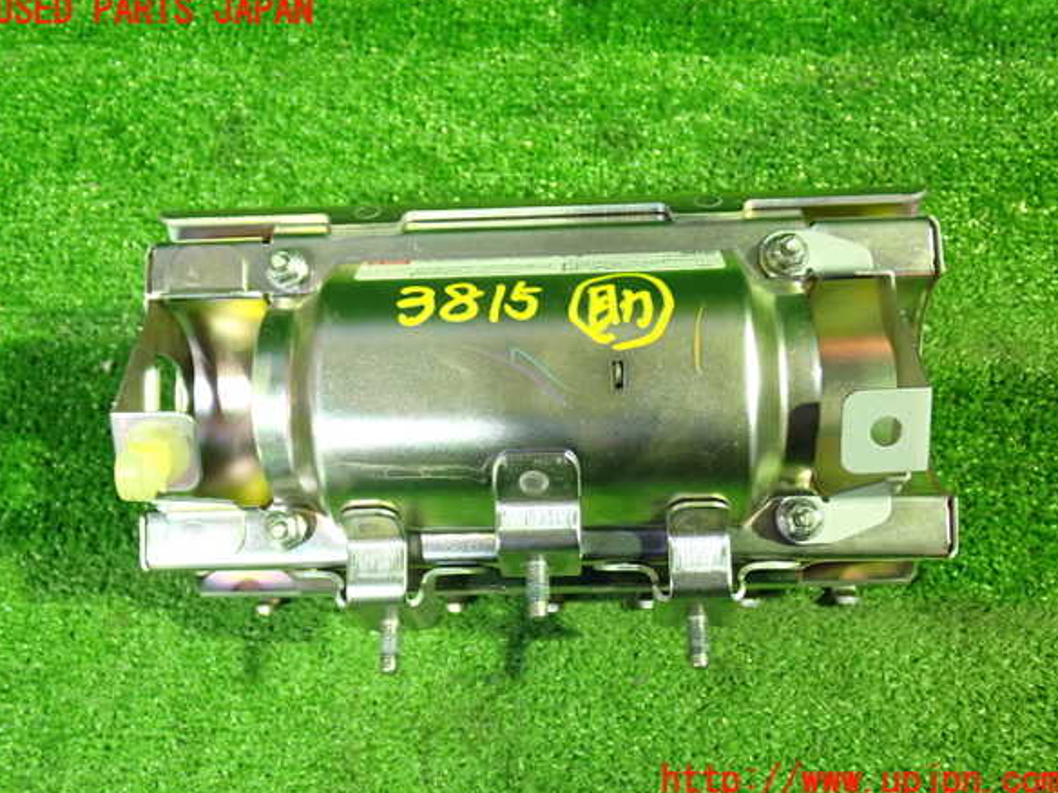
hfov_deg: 50.1
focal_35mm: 37
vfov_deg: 38.7
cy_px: 396
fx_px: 1131
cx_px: 527
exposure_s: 1/20
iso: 800
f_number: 2.5
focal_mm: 6.37
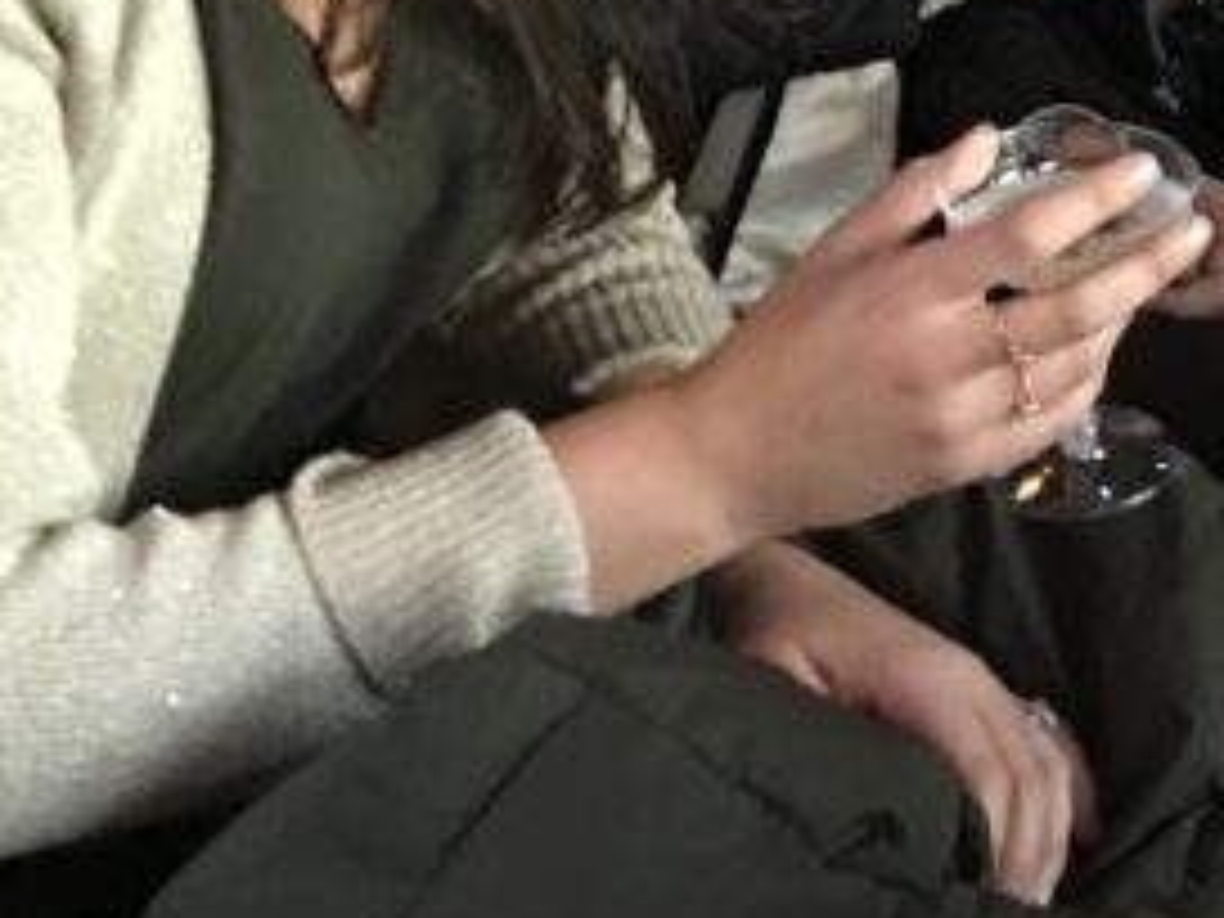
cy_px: -104
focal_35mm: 109
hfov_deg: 16.1
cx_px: 1980
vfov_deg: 13.3
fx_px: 3854
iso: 125
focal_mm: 4.15
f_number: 2.2
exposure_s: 1/4
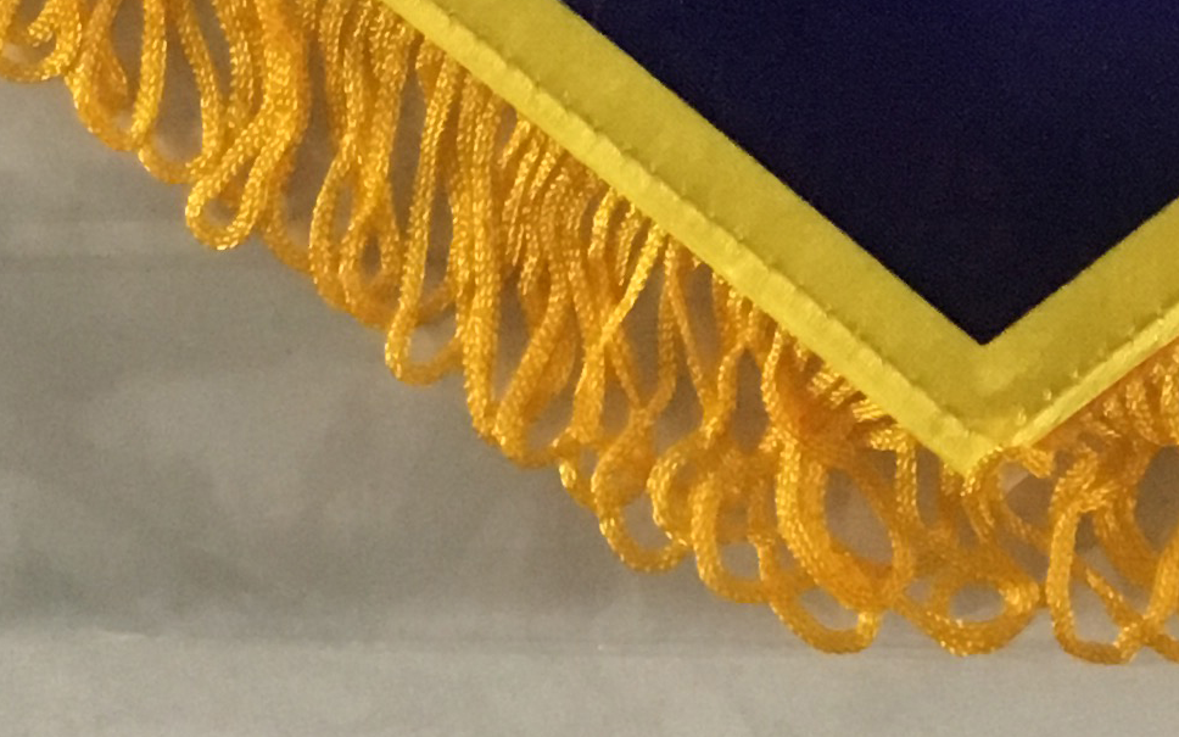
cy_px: -1431
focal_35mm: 128
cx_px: 999
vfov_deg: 8.6
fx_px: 4113
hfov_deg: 16.2
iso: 200
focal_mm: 4.15
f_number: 2.2
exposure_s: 1/33
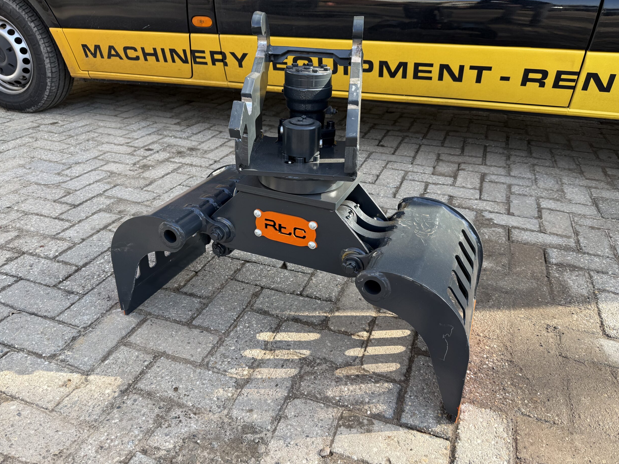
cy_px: 229
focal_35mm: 25
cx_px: 308
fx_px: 447
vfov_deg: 54.9
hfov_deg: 69.4
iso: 80
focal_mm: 6.76
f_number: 1.78
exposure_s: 1/467
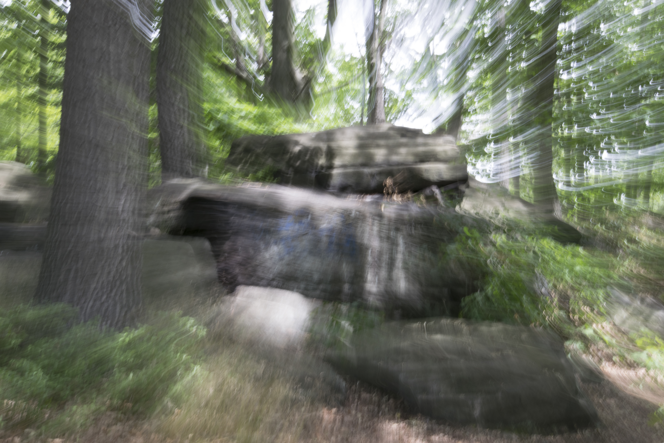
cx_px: 332
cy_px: 222
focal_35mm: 82
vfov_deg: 16.6
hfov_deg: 24.6
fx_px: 1522
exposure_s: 1/3
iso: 100
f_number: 22
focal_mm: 55
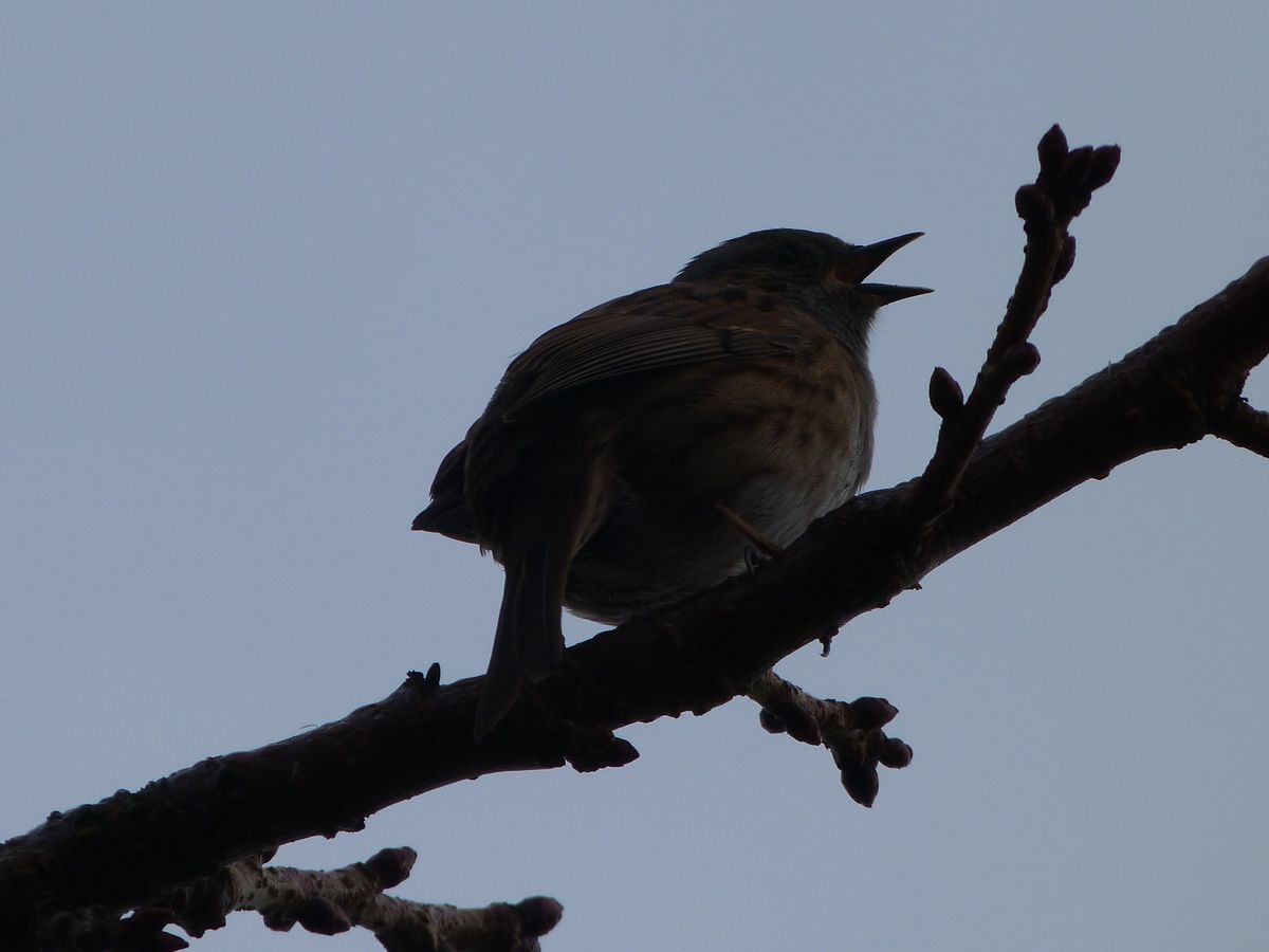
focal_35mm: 799
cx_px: 634
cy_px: 476
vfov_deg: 1.9
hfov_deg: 2.5
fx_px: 29291
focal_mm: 108
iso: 80
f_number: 5.6
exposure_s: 1/400
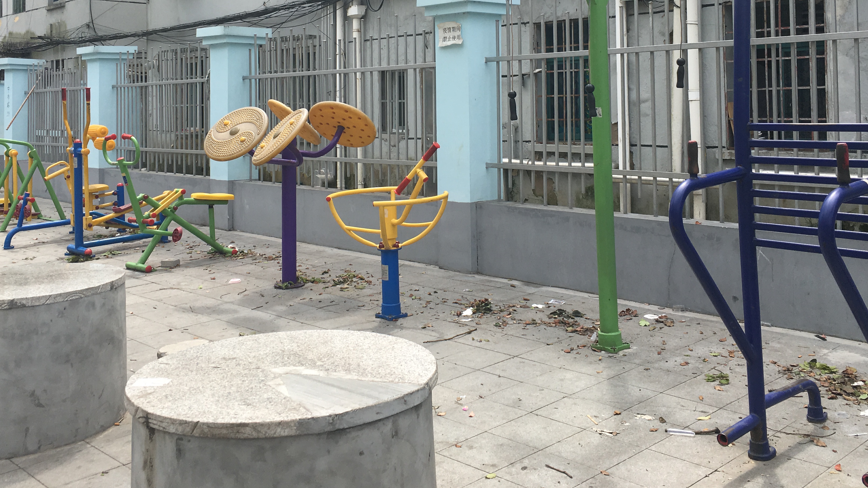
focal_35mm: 39
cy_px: 98
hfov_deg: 51.6
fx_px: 898
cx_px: 424
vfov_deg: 29.7
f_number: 2.2
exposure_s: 1/905
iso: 25
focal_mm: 4.15
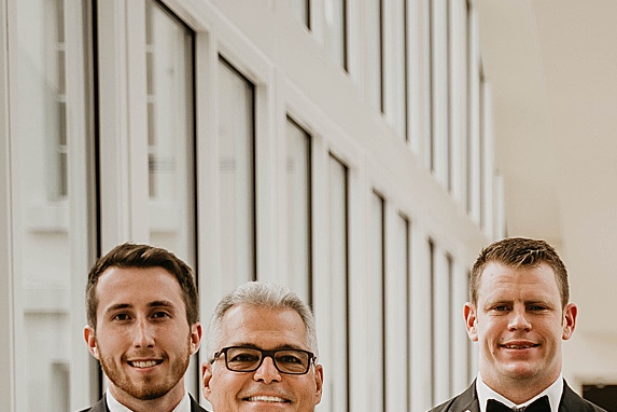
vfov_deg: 10.0
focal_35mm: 134
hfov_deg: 14.8
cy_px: 570
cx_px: 721
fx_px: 2296
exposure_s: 1/400
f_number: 2.8
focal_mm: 48
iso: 400
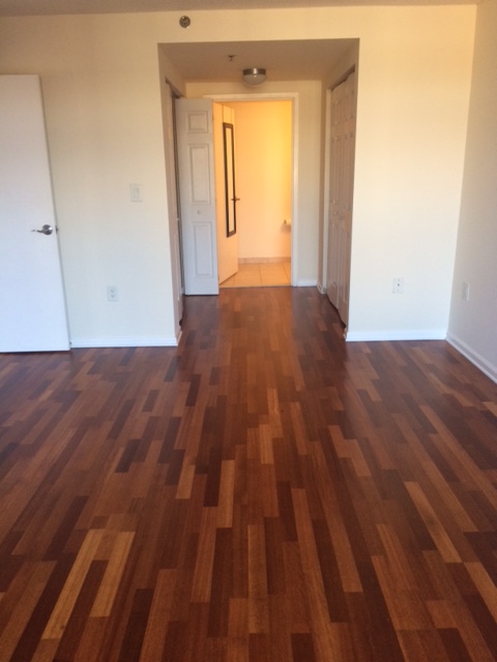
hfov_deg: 48.2
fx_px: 555
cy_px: 331
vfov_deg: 61.7
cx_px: 248
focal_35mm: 29
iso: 100
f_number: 2.2
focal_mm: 4.15
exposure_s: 1/30
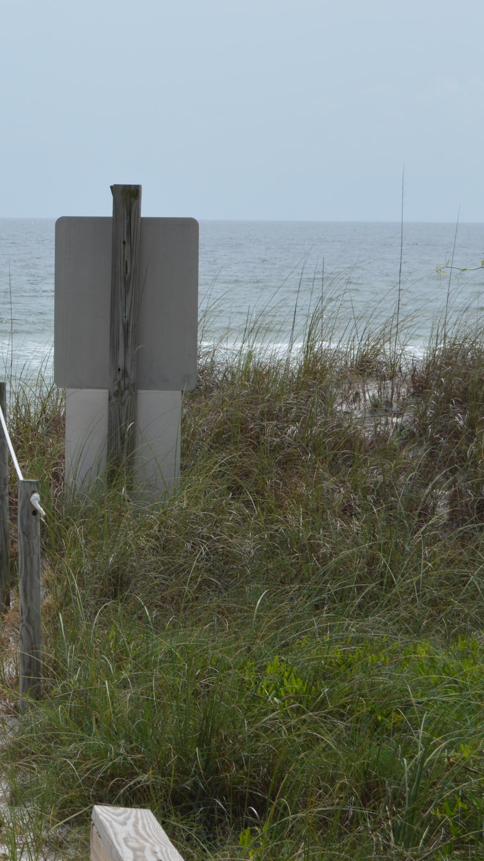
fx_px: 3466
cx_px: -211
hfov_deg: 7.9
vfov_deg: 14.1
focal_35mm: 152
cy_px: 370
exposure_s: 1/320
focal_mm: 55
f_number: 9
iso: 100
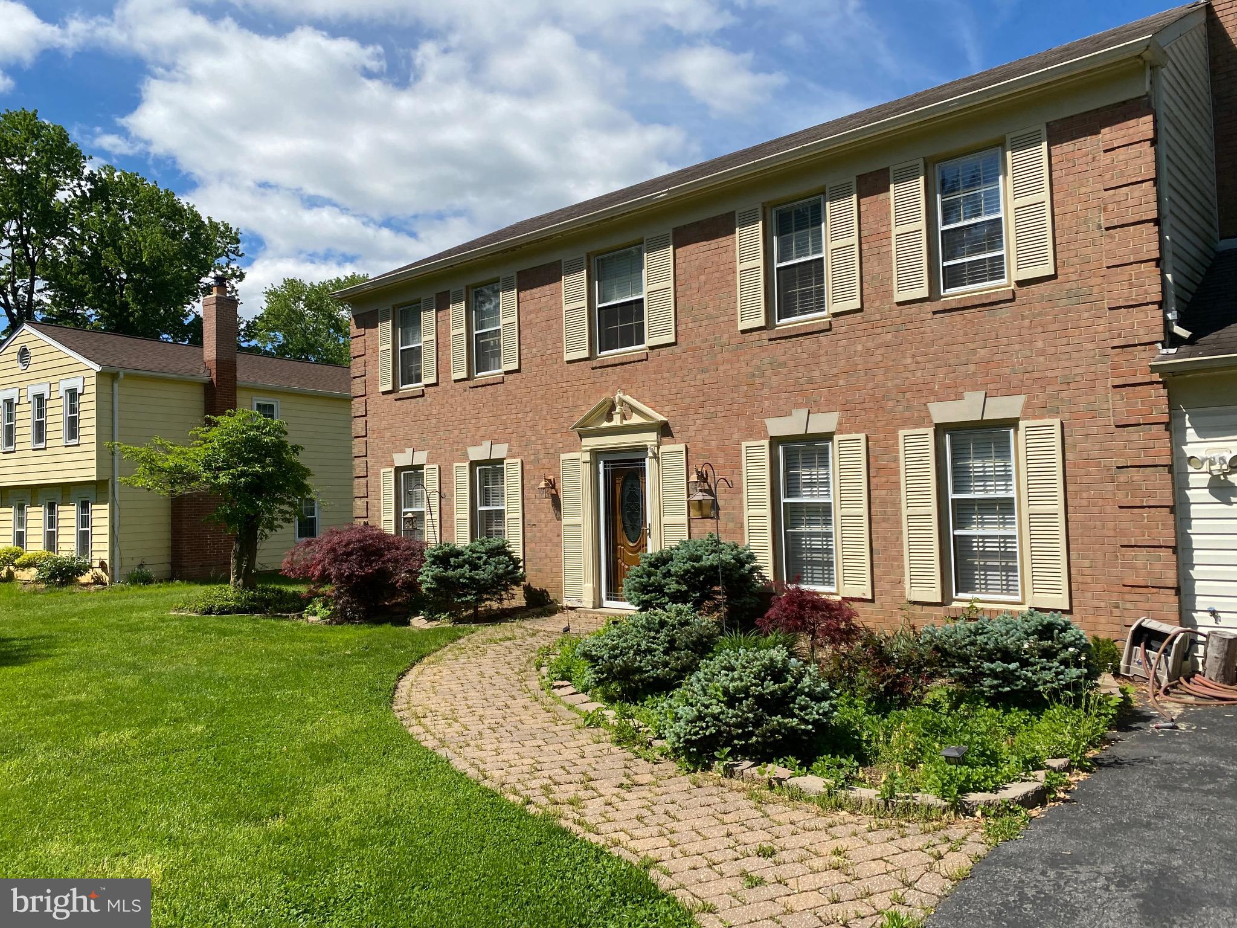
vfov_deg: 53.1
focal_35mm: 26
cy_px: 464
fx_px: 929
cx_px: 618
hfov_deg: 67.3
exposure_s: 1/3401
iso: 32
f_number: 1.8
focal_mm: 4.25
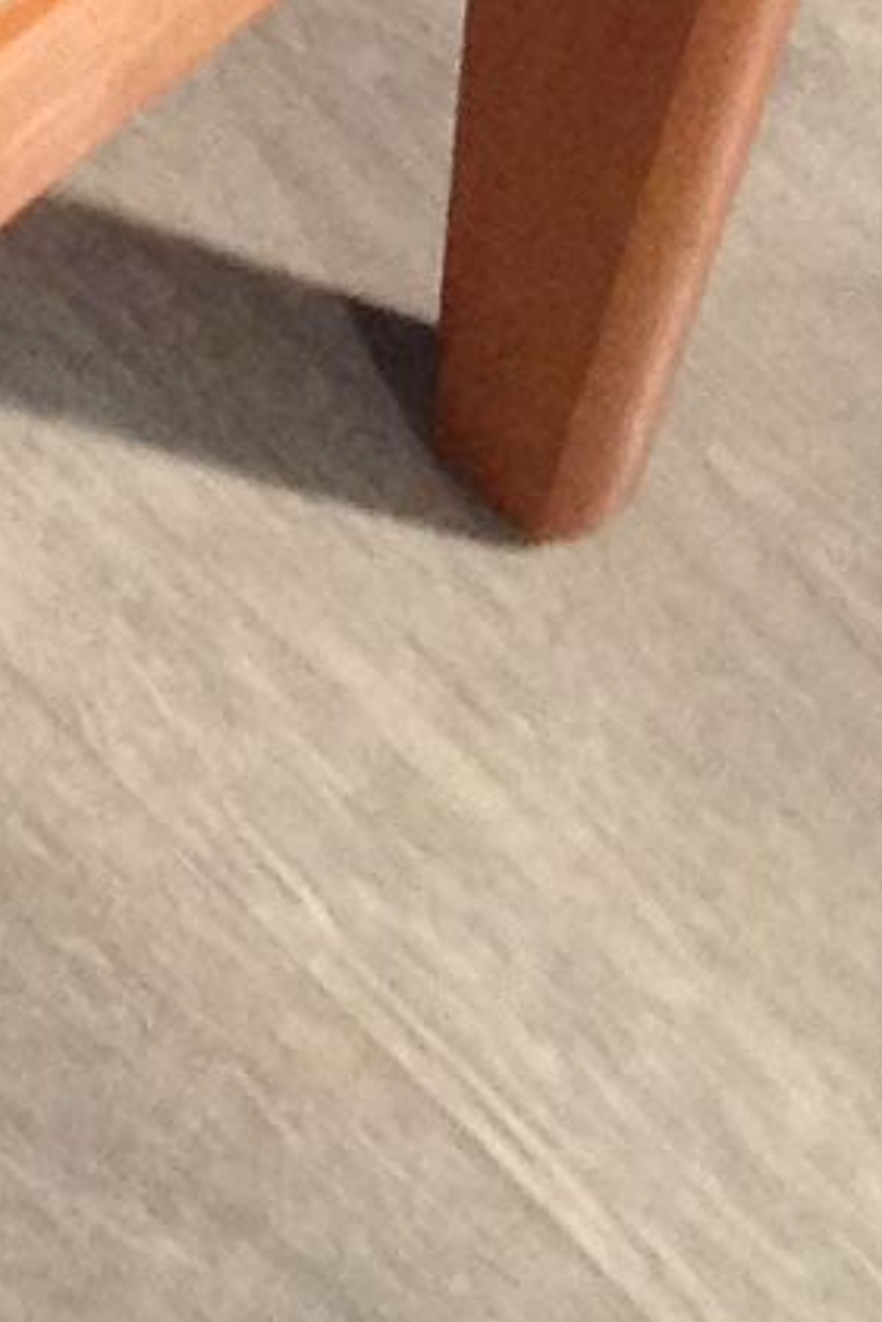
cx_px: -2389
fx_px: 10354
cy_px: -1815
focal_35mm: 282
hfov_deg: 4.5
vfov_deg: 6.9
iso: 100
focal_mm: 4.28
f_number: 2.4
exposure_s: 1/20
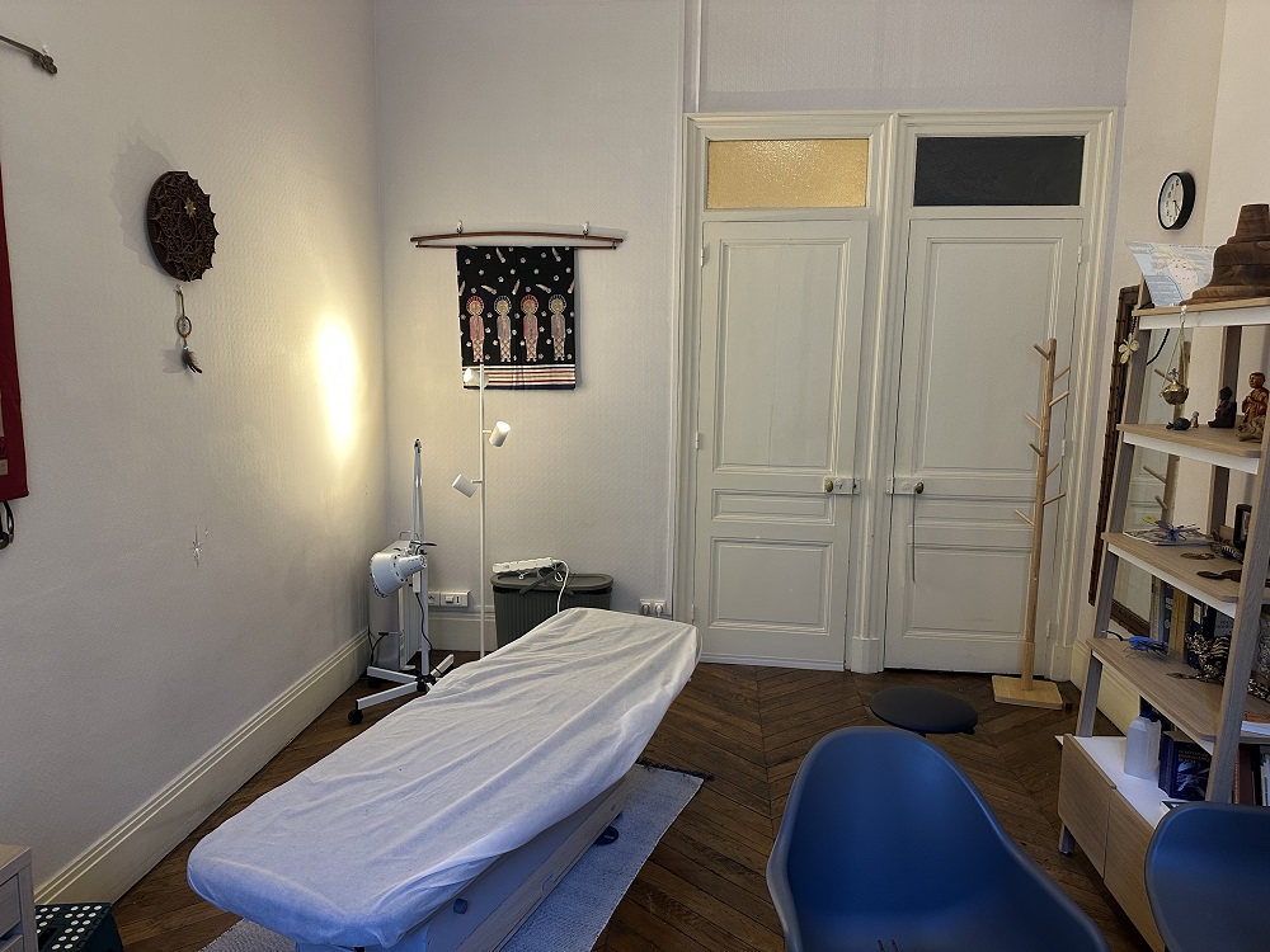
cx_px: 635
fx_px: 881
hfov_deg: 71.6
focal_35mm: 24
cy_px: 476
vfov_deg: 56.8
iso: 250
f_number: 1.78
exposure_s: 1/50
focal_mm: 6.86
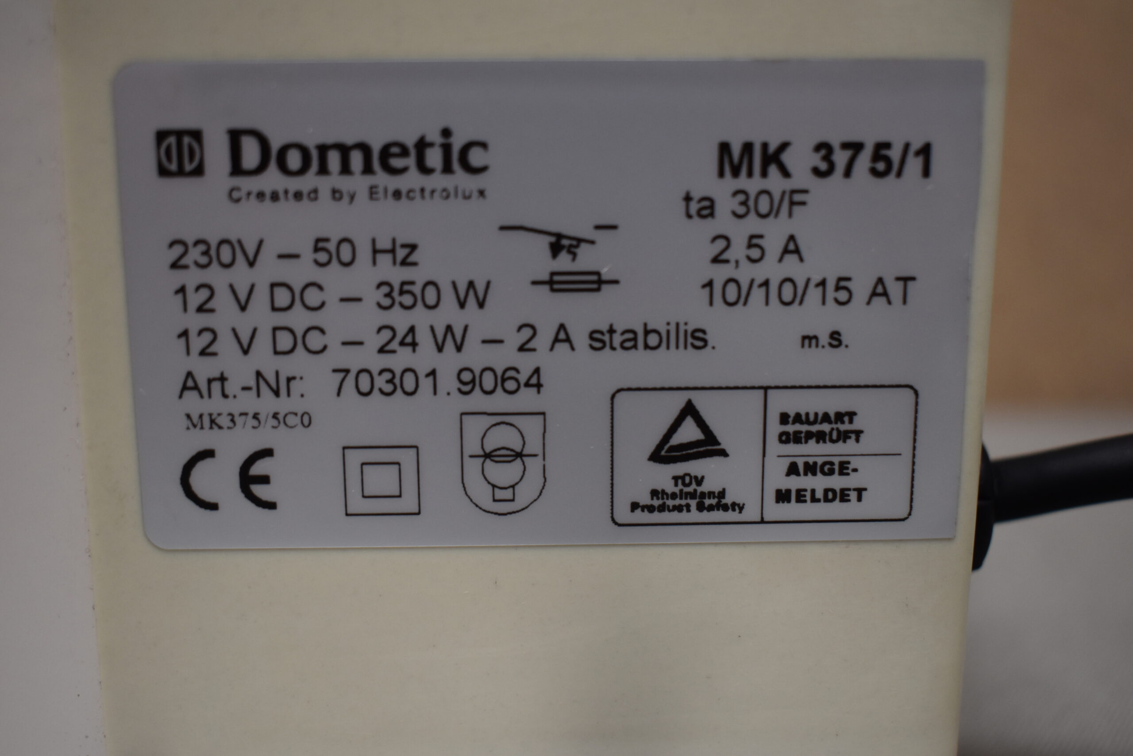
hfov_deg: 43.6
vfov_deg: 29.9
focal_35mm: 45
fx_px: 1416
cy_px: 378
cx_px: 566
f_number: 4.2
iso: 560
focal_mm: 30
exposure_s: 1/250
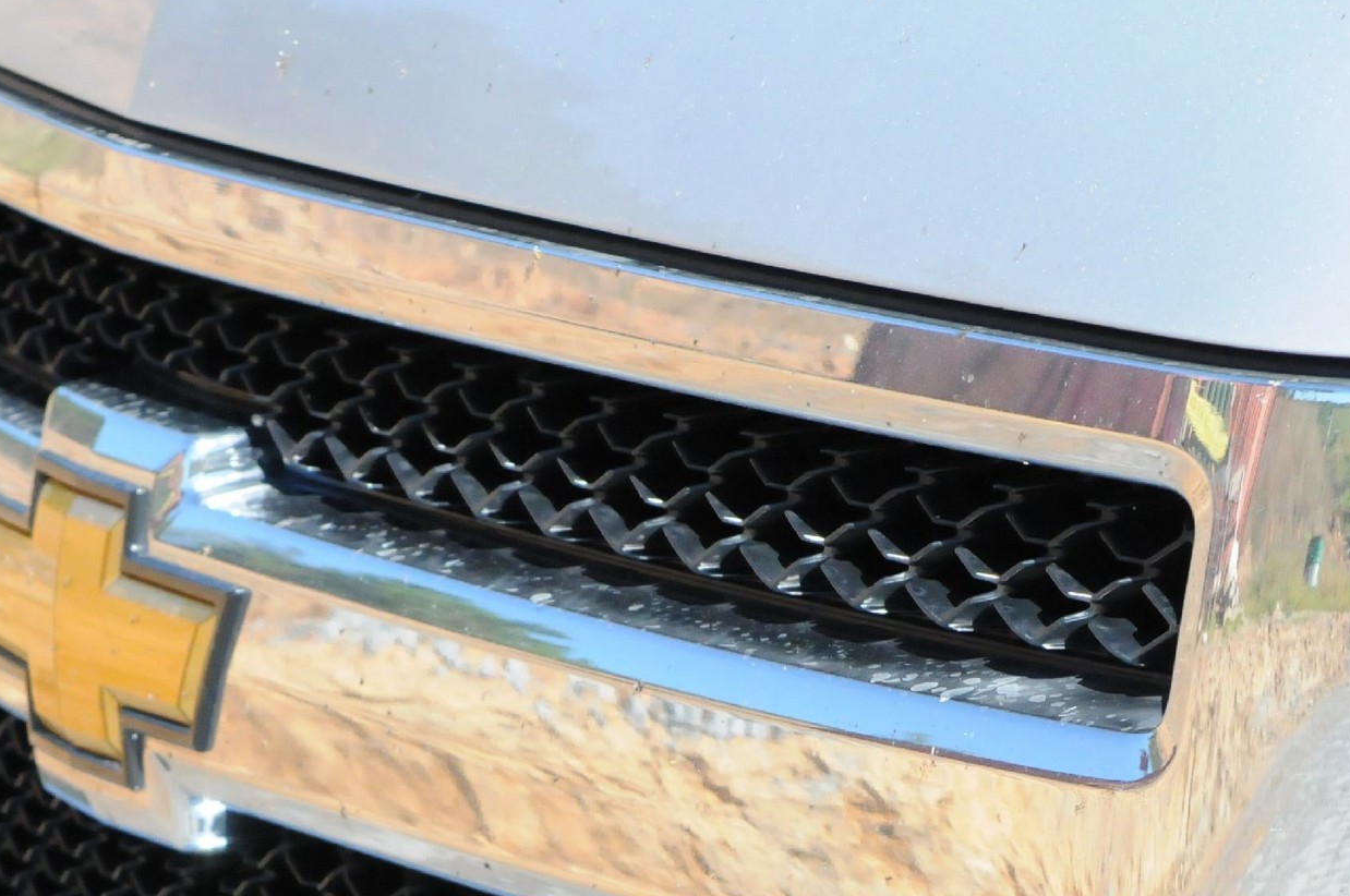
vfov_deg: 4.4
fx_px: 11572
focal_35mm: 309
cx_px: 364
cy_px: 798
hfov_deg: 6.7
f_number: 10
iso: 2000
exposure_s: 1/2000
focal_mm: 102
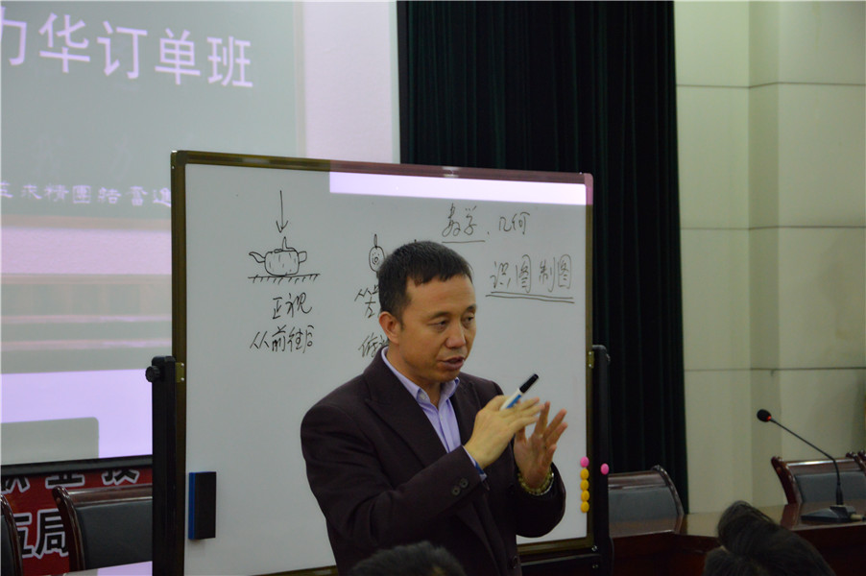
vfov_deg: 13.8
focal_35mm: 99
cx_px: 433
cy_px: 288
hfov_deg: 20.6
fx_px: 2380
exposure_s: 1/60
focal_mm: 66
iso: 1400
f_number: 5.3
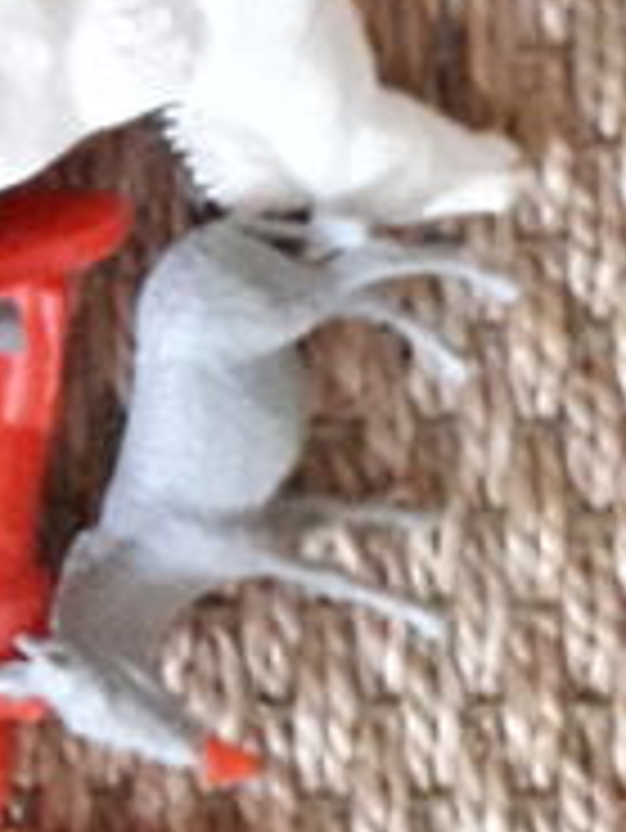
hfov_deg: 8.8
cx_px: -1058
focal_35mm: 146
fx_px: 3516
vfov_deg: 12.6
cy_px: -549
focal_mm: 3.6
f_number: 1.9
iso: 500
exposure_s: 1/20
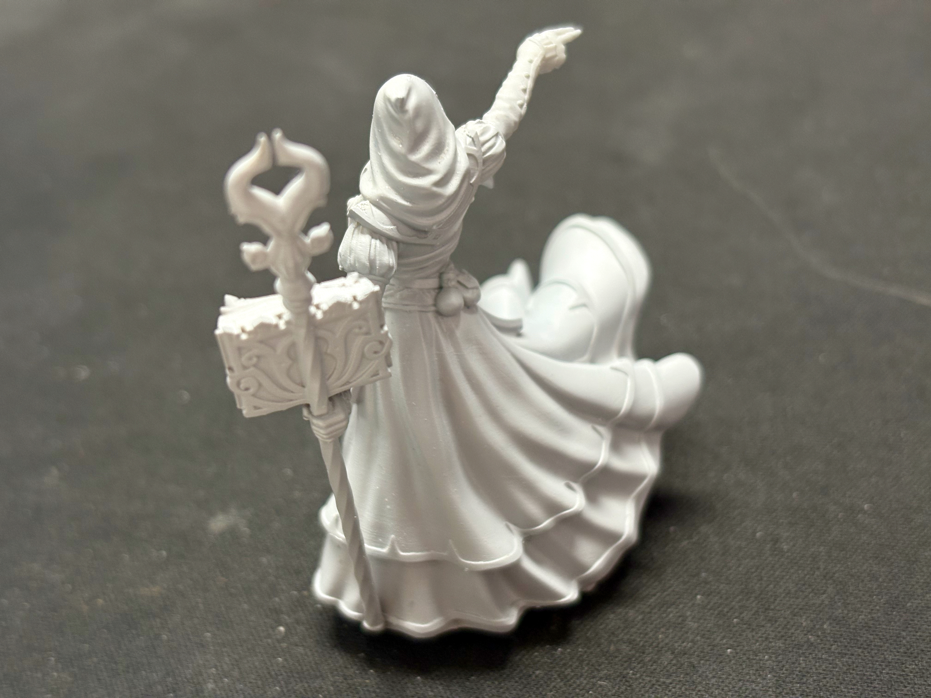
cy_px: 349
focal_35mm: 52
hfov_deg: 36.8
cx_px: 466
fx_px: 1399
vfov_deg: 28.0
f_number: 1.6
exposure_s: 1/60
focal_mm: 5.96
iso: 100
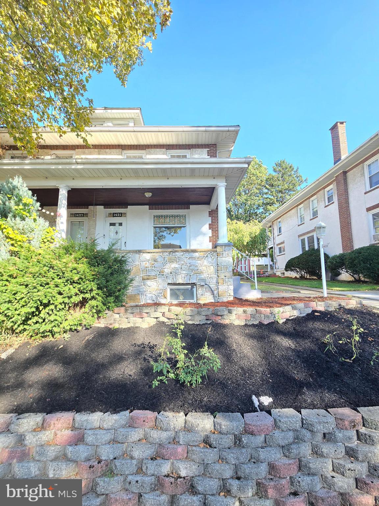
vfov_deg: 106.2
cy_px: 253
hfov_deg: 89.9
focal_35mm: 13
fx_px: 190
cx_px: 190
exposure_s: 1/168
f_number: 2.2
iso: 50
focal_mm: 2.2
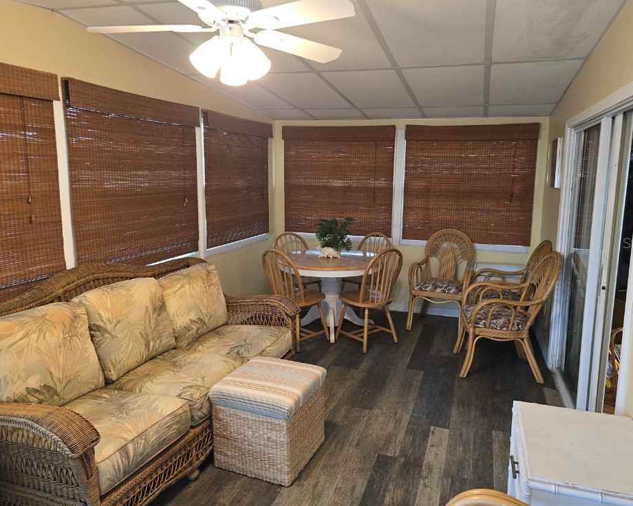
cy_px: 243
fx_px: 468
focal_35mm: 25
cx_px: 336
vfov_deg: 56.8
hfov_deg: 68.0
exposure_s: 1/30
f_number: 1.7
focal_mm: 6.3
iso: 100
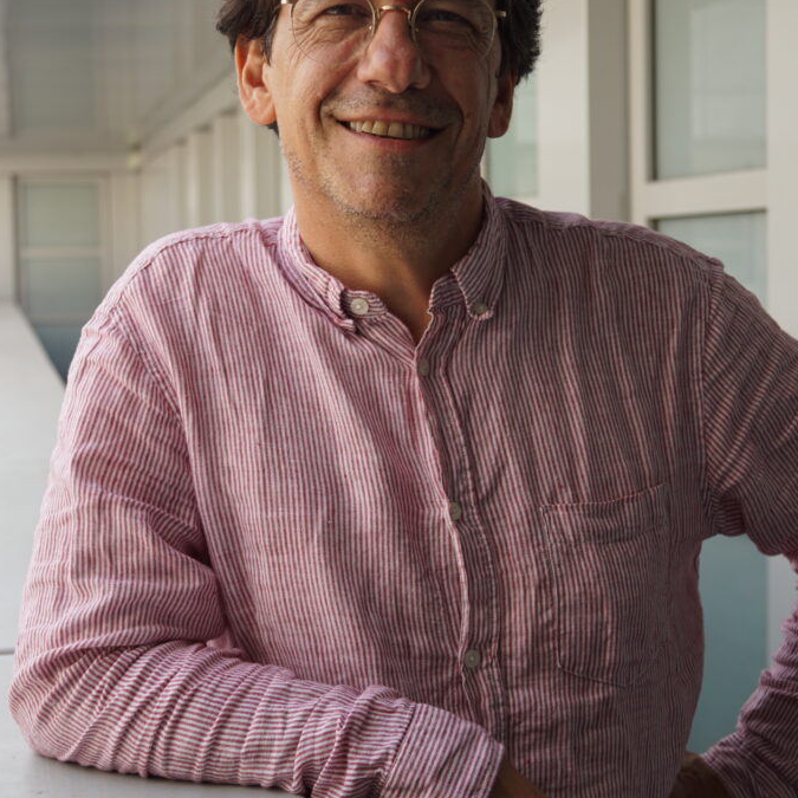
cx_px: 398
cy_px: 363
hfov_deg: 29.6
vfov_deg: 29.5
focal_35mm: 58
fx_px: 1513
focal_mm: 30
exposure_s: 1/160
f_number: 4.5
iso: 160
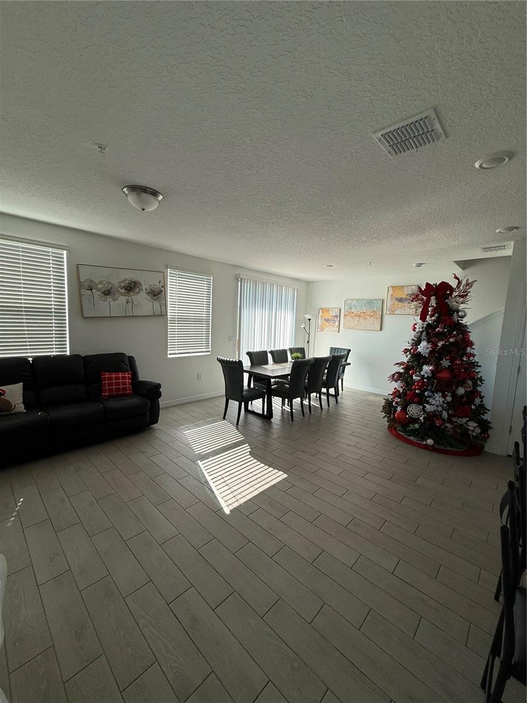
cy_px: 352
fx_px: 284
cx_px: 264
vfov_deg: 102.1
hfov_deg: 85.7
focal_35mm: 14
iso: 64
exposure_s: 1/186
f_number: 2.2
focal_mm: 2.22
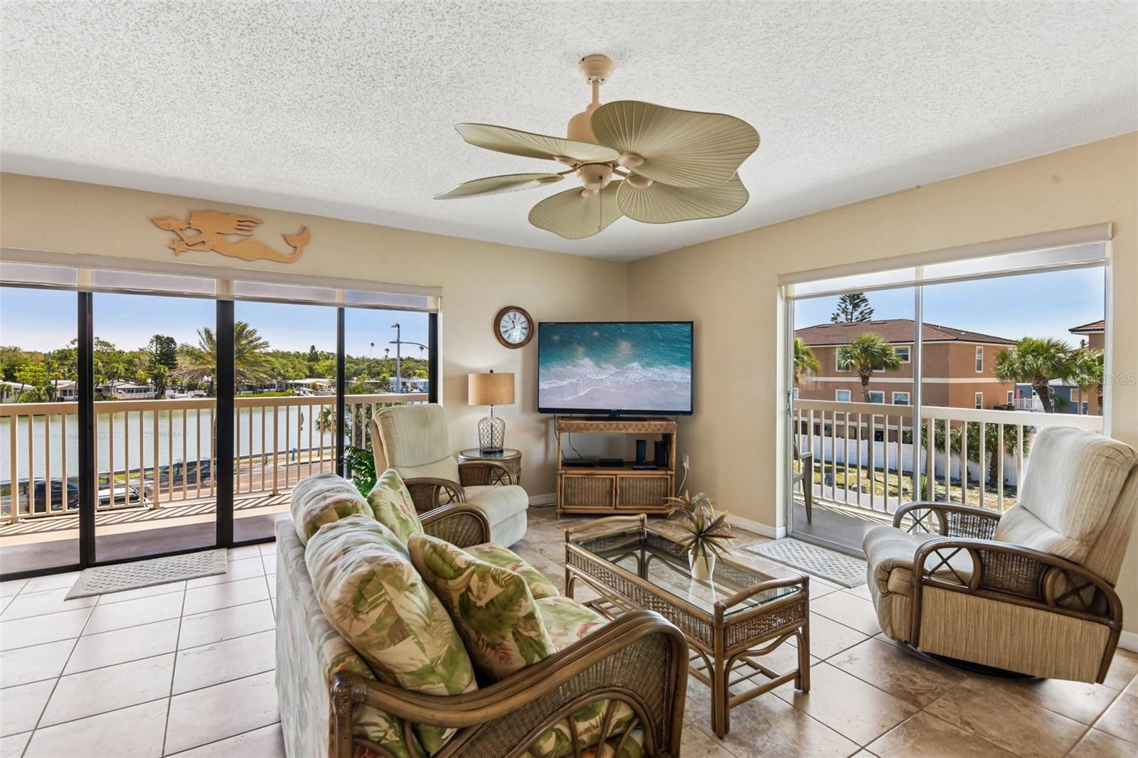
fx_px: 537
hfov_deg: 93.3
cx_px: 569
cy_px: 379
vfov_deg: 70.4
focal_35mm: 17
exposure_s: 1/160
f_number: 8
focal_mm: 17
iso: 400
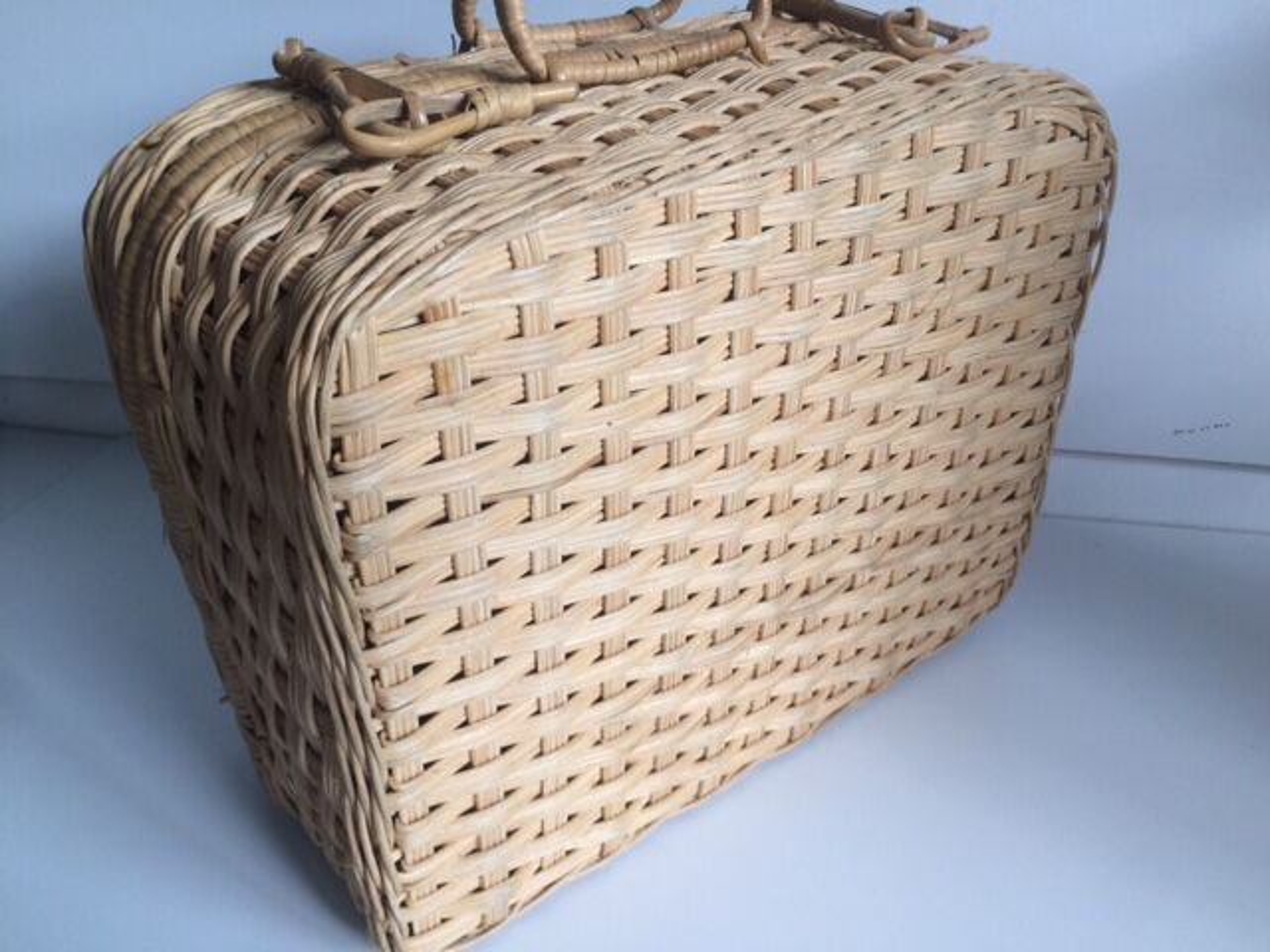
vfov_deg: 48.2
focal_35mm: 29
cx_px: 635
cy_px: 476
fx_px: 1064
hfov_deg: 61.7
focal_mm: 4.15
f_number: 2.2
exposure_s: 1/100
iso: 64
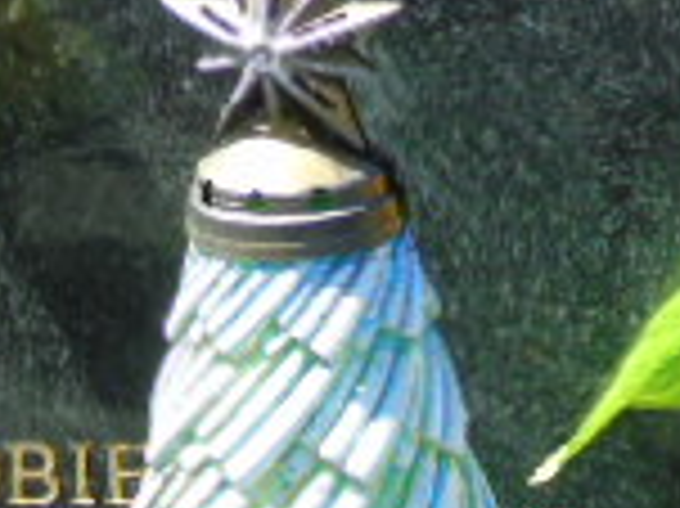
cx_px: -126
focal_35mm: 458
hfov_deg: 4.3
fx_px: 8990
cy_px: -508
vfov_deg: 3.2
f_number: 4.4
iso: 80
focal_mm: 19
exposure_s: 1/125
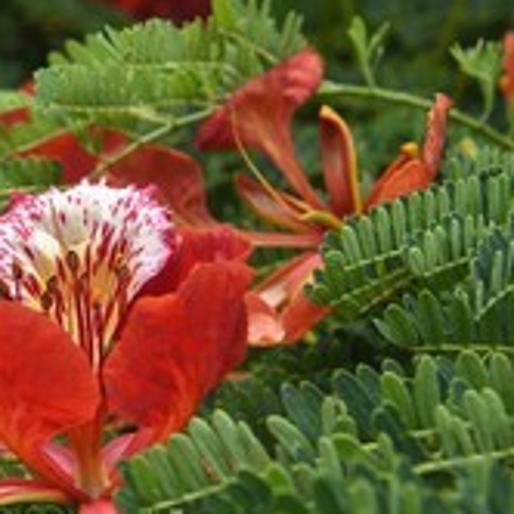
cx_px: 53
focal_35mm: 129
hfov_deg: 13.4
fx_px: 2167
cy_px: 170
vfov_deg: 13.5
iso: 200
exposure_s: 1/320
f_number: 13
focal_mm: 60
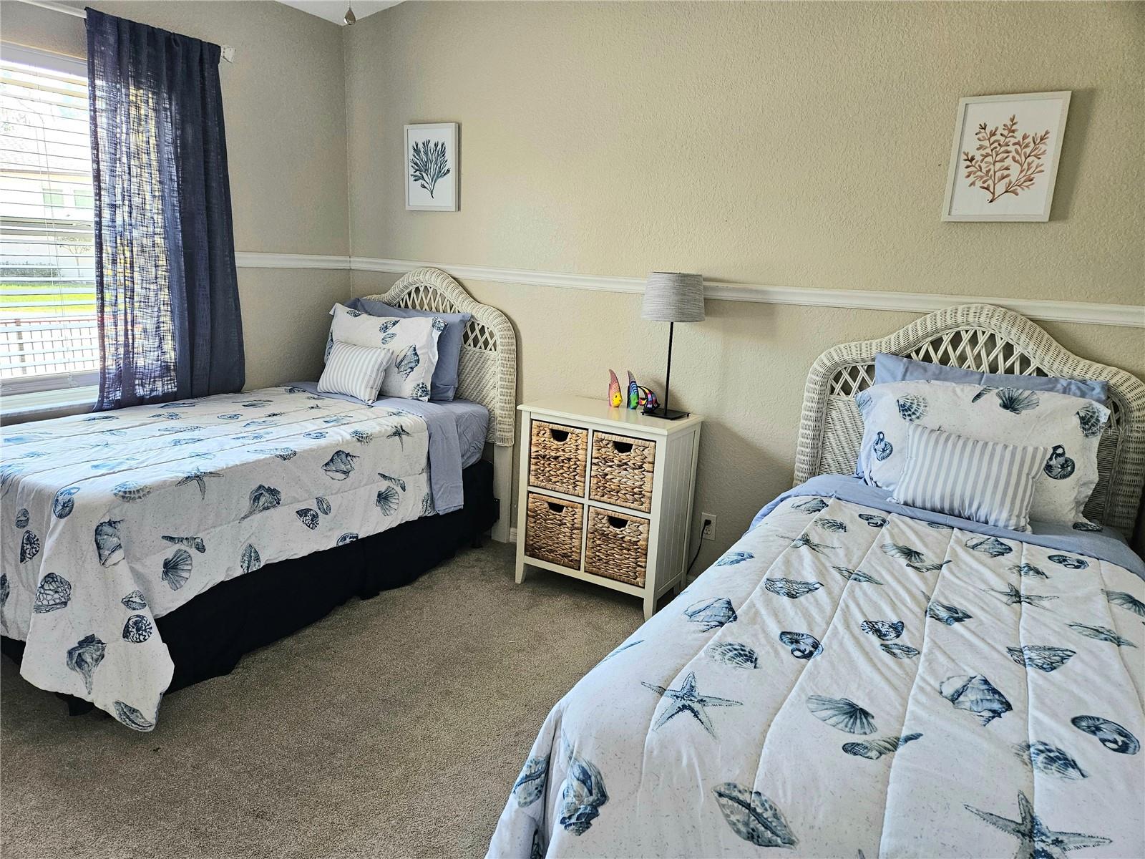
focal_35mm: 23
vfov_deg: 58.9
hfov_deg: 73.9
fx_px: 761
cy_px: 430
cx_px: 572
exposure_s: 1/120
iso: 250
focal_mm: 5.4
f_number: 1.8
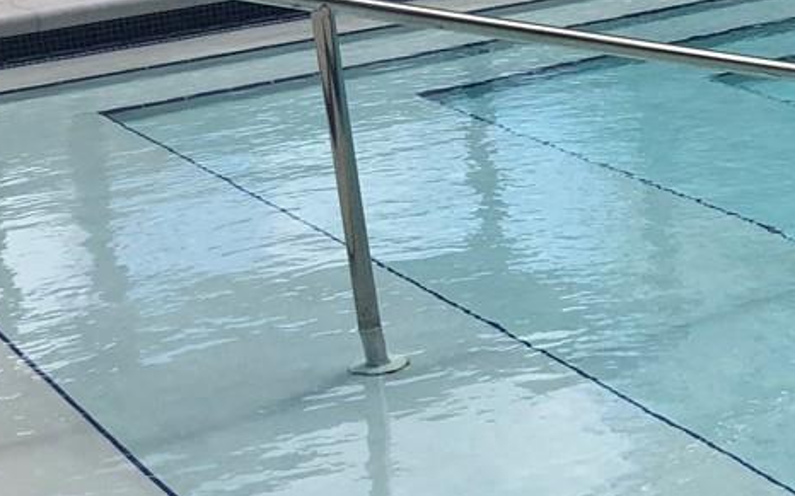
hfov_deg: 19.2
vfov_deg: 12.5
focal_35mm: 102
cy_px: -80
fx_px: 2209
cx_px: 959
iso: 20
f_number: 1.8
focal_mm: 4
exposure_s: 1/2088
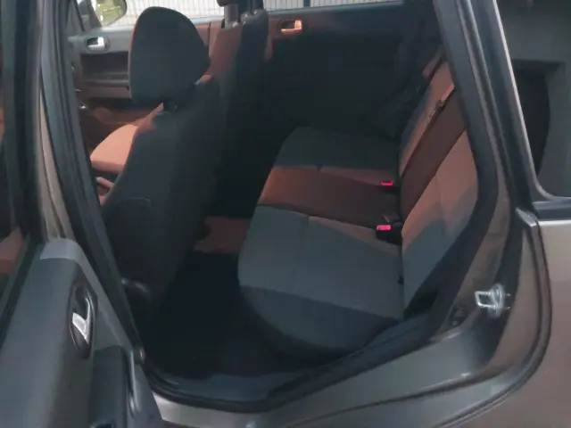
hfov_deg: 60.0
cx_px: 286
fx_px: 495
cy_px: 214
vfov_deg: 46.8
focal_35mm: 30
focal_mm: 4.6
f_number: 1.8
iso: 2000
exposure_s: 1/10
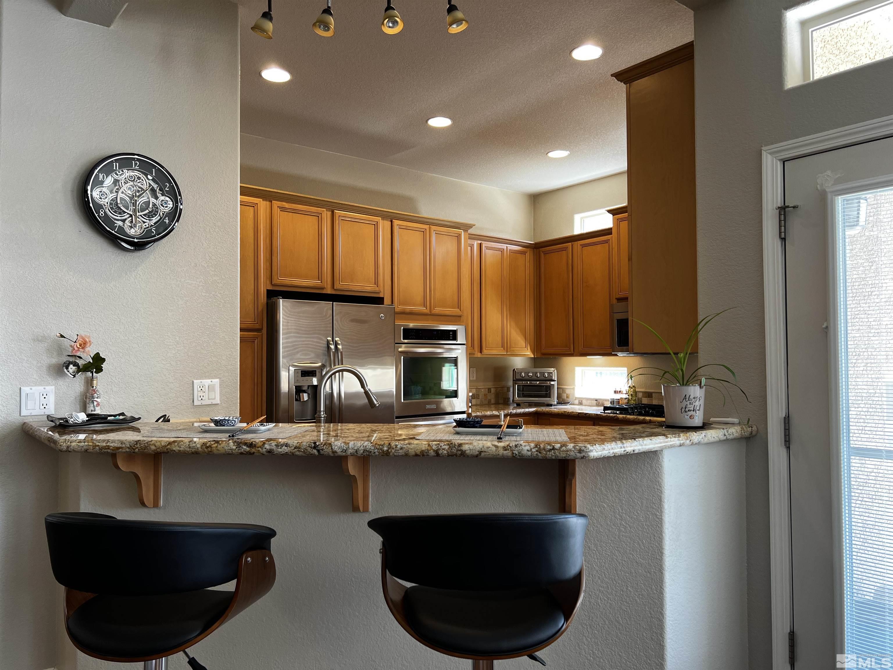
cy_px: 335
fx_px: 671
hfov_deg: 67.3
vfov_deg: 53.1
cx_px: 446
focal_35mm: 26
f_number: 1.5
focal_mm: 5.7
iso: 64
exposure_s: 1/60
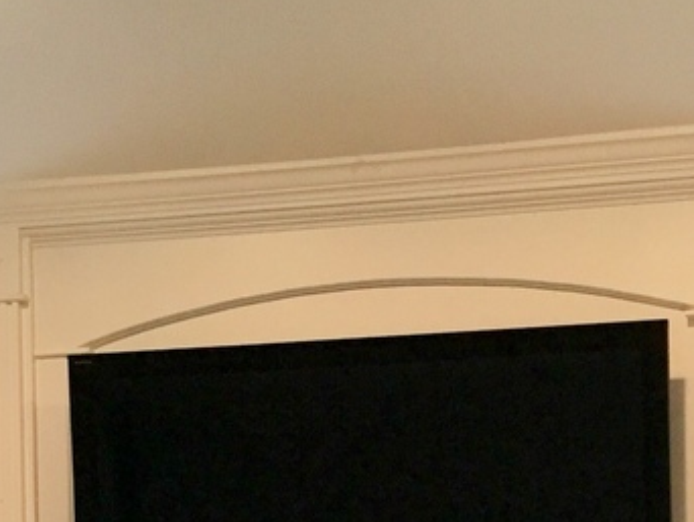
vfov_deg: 11.5
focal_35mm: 122
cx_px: 574
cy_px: 847
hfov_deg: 16.0
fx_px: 2448
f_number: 2.2
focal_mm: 4.15
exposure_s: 1/30
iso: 40
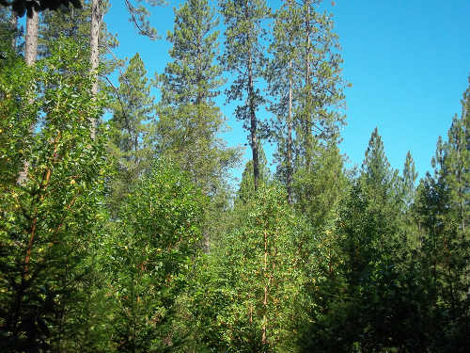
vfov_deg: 29.1
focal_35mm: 50
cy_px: 176
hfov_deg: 38.2
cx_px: 235
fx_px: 679
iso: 80
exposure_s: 1/400
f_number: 3.6
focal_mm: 8.8
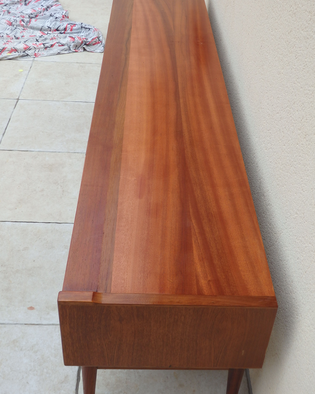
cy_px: 187
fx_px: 548
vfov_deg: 39.5
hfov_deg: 32.1
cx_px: 157
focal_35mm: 47
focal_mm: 8
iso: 125
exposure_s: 1/100
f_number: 3.8
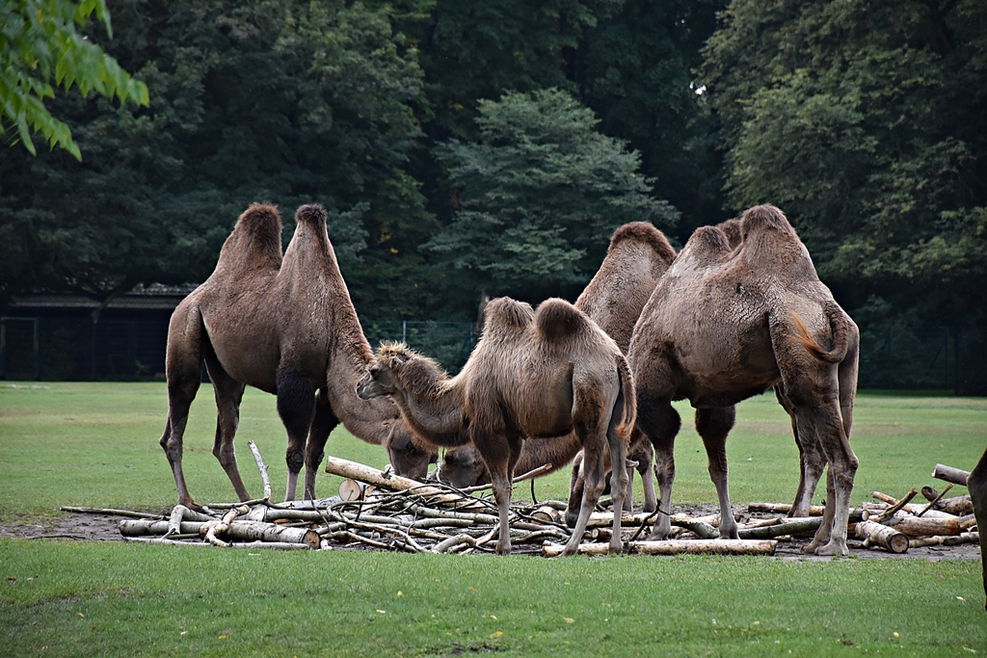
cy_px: 329
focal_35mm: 210
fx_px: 5758
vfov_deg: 6.5
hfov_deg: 9.8
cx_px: 494
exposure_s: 1/1000
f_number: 5.6
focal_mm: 140
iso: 800
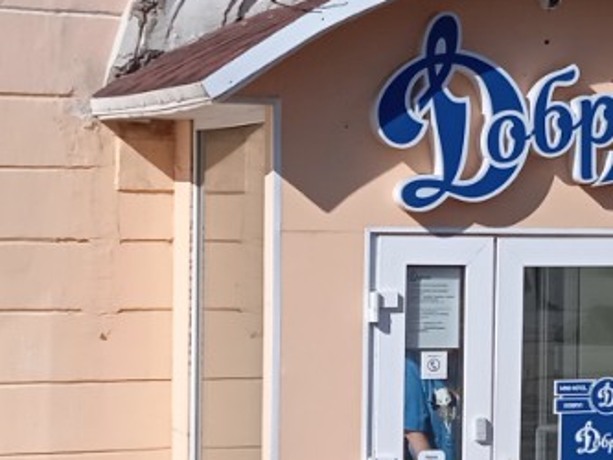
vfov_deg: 13.2
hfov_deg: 17.5
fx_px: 1984
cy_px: 289
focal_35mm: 112
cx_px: 426
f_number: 2.2
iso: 112
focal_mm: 3.43
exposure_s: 1/1667
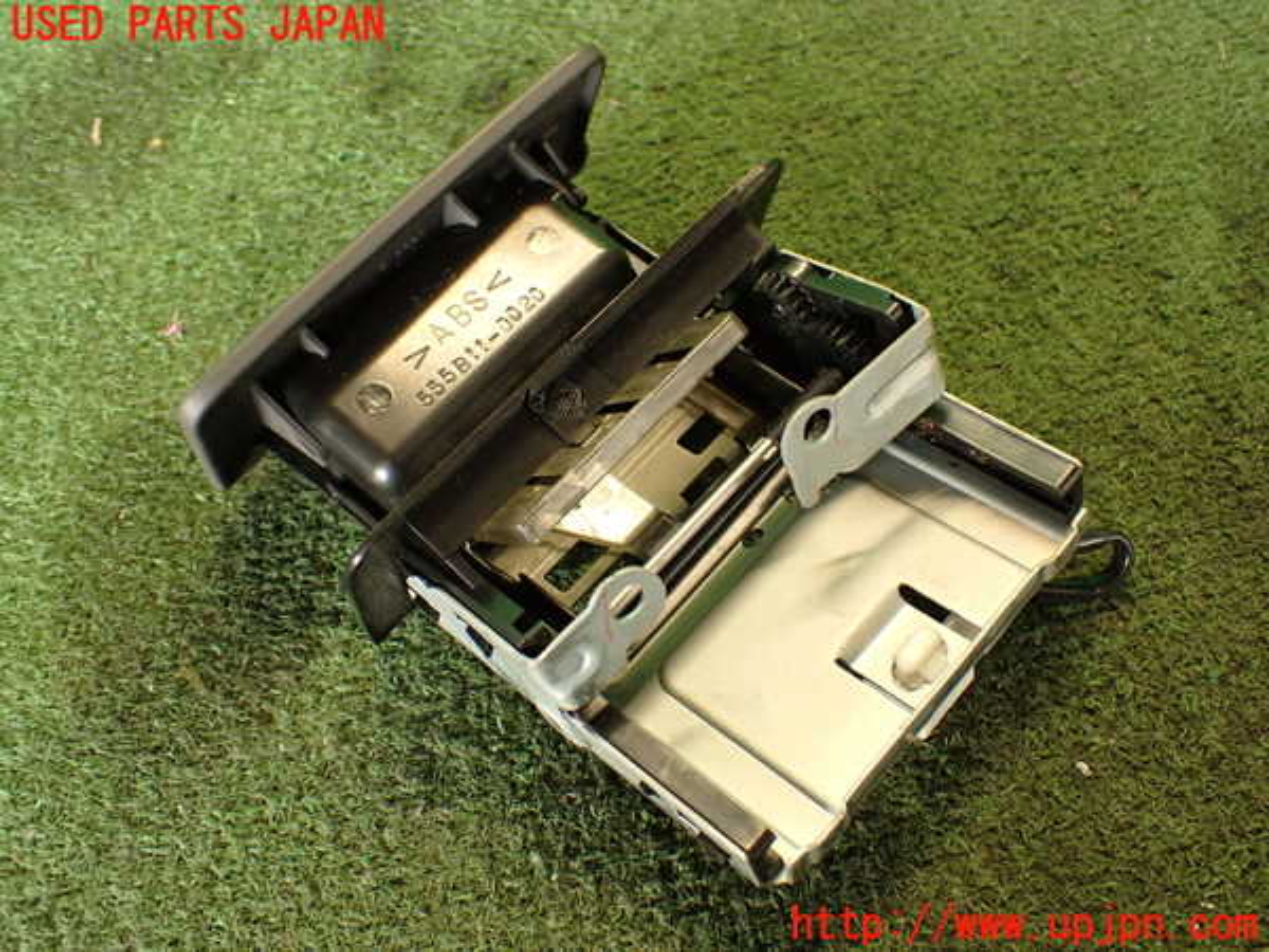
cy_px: 476
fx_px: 1320
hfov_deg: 51.4
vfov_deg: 39.7
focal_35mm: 36
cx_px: 634
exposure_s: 1/40
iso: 400
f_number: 2.5
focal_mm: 6.37
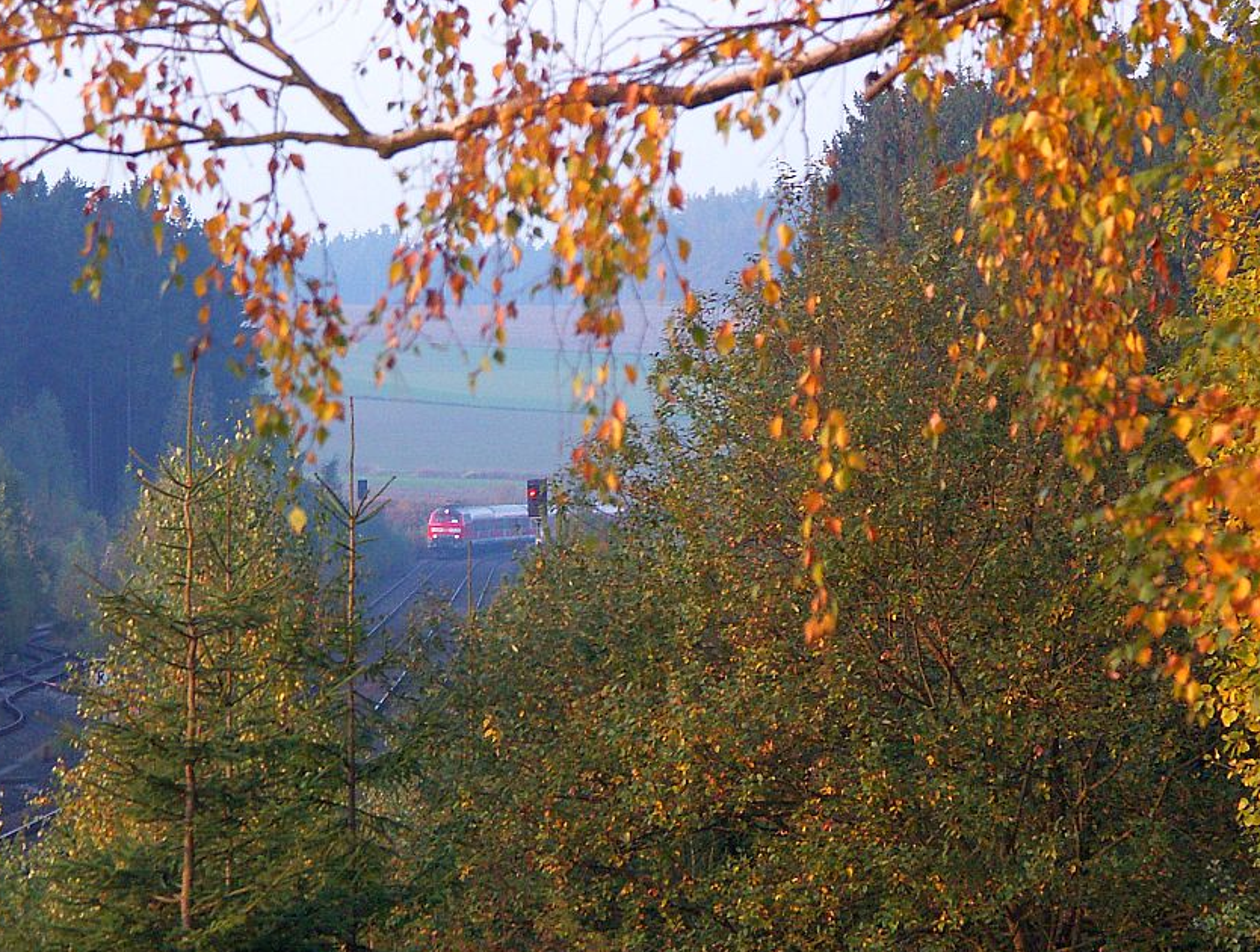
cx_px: 561
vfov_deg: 7.3
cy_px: 521
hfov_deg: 9.6
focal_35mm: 205
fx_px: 7481
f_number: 4.5
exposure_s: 1/250
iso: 200
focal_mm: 42.53
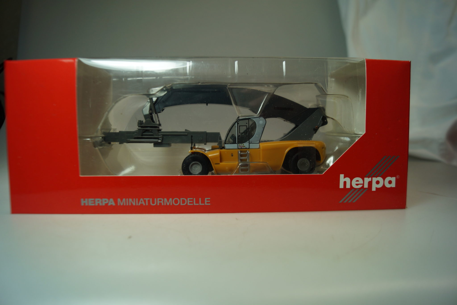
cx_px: 228
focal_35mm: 27
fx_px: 343
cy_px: 152
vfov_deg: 47.9
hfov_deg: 67.4
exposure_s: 1/160
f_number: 4
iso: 100
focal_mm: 18
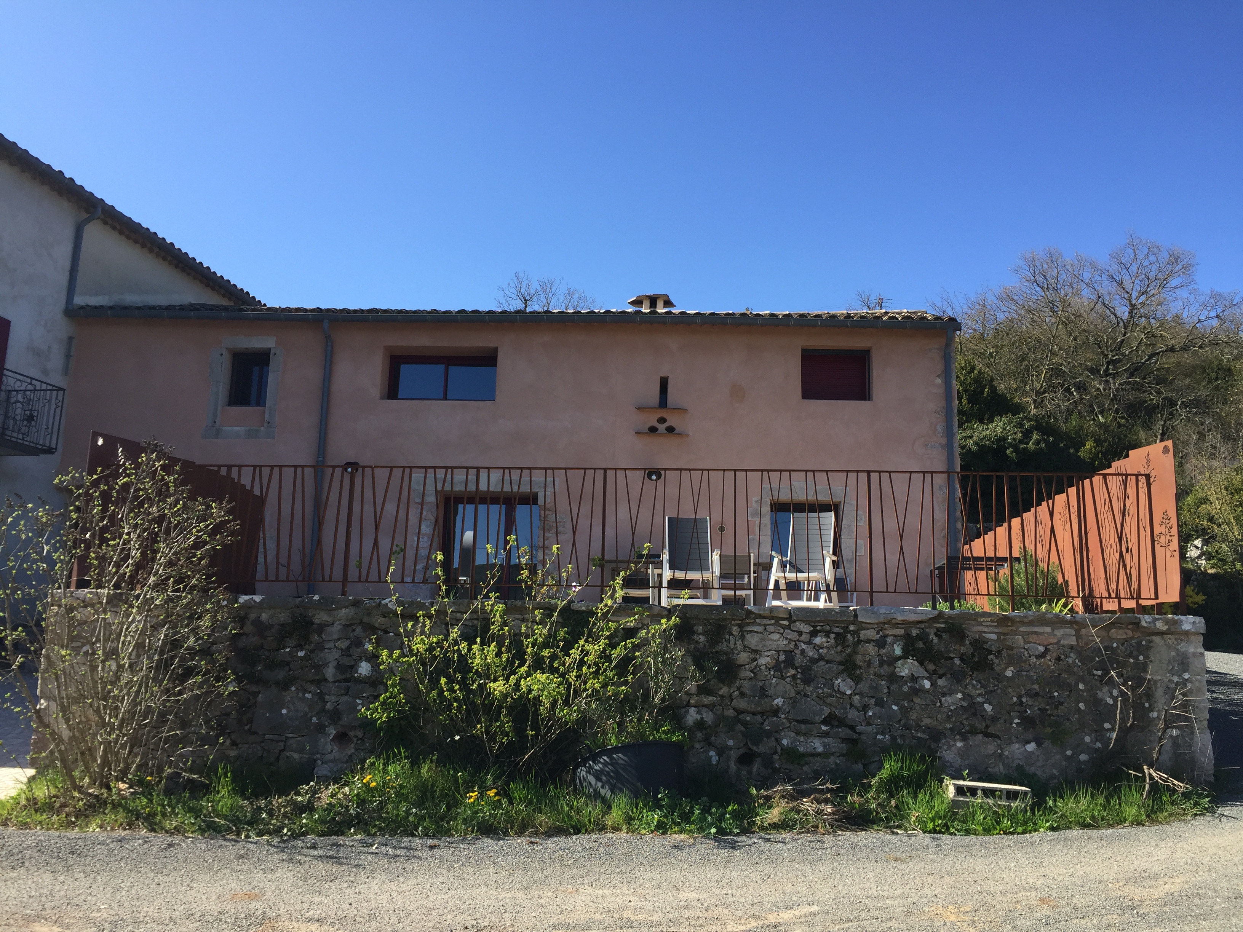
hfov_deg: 61.7
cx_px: 622
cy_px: 466
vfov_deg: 48.2
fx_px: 1041
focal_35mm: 29
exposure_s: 1/964
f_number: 2.2
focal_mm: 4.15
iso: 32
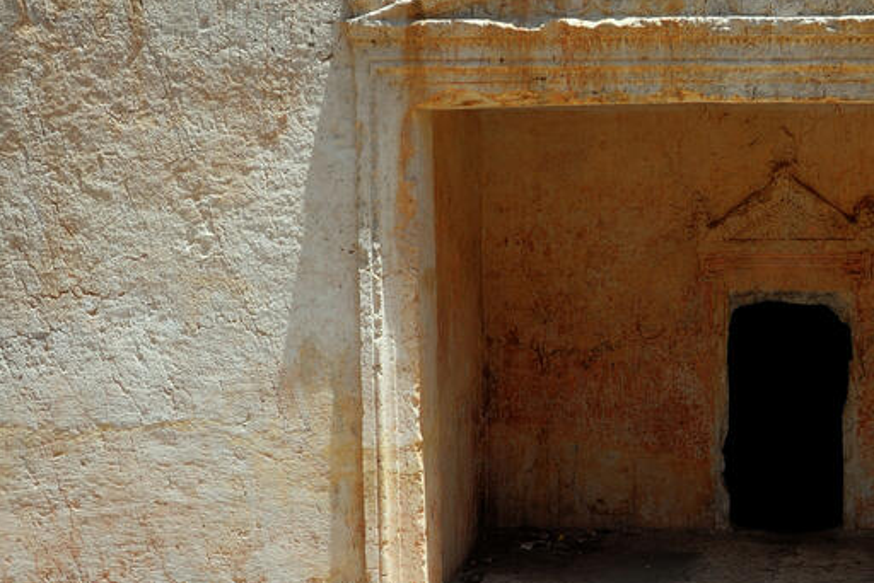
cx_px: 806
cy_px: 364
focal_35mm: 87
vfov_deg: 15.7
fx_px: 2113
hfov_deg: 22.7
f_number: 5.6
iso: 100
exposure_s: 1/250
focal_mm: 29
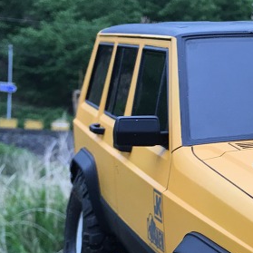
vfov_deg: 18.1
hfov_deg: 17.5
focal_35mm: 94
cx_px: 314
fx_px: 777
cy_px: 243
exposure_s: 1/40
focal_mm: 4.15
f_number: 2.2
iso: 25
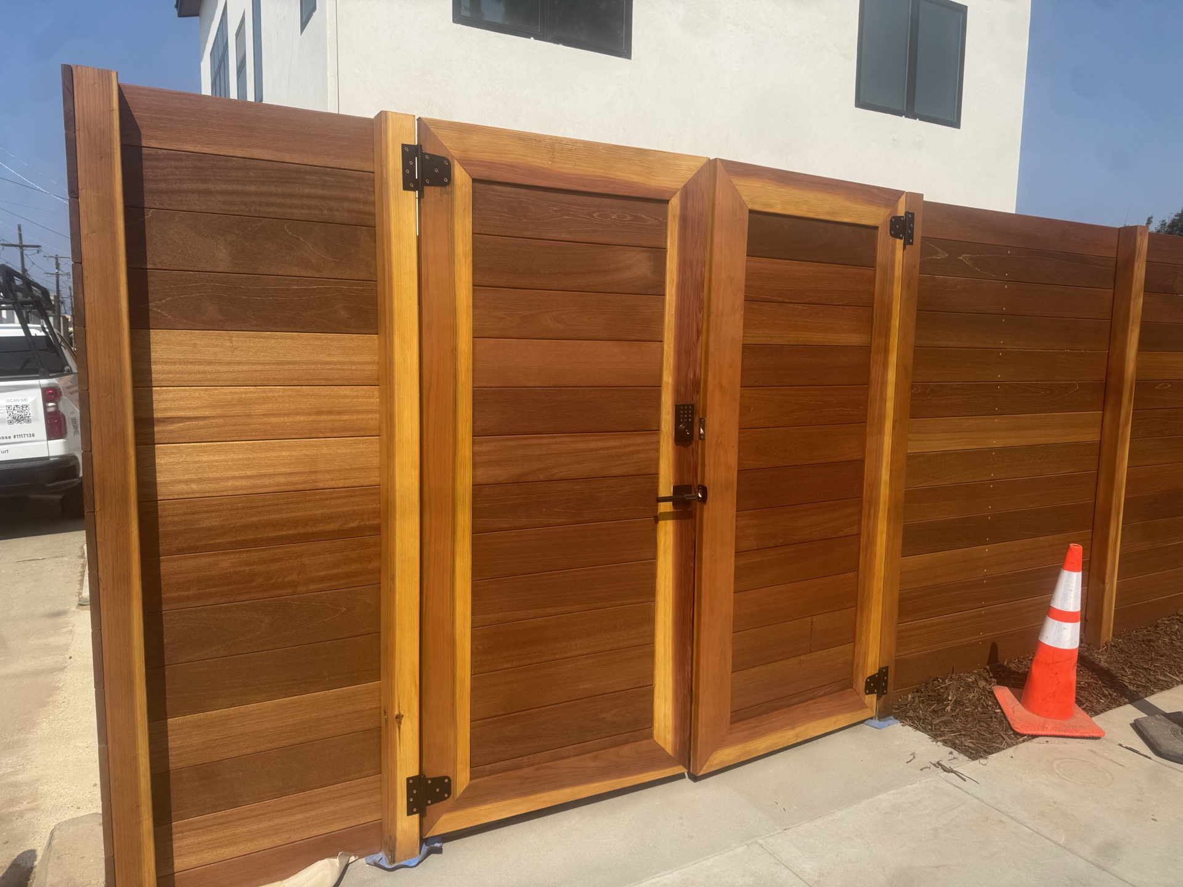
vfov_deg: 56.8
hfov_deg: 71.6
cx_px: 592
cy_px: 444
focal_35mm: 24
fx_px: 820
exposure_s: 1/4608
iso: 80
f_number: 1.78
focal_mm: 6.76
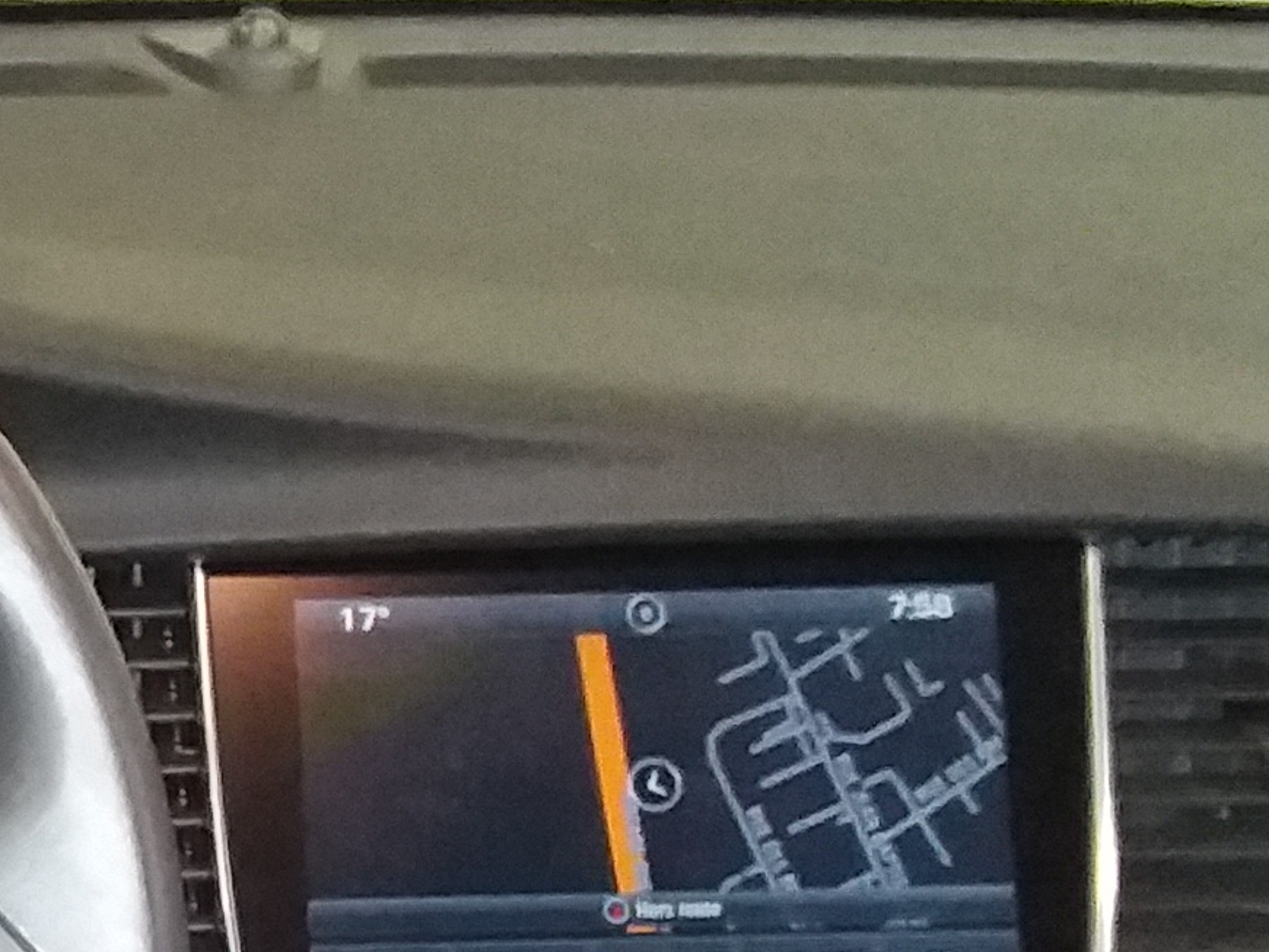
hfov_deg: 17.4
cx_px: -465
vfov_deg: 13.5
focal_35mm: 105
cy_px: 1318
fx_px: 3850
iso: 320
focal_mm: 2.91
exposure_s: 1/17
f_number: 1.9
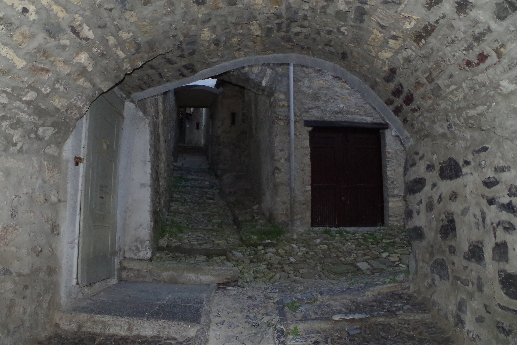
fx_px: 402
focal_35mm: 28
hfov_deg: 65.4
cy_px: 168
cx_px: 249
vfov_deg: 46.4
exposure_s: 1/180
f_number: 11
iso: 3200
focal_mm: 18
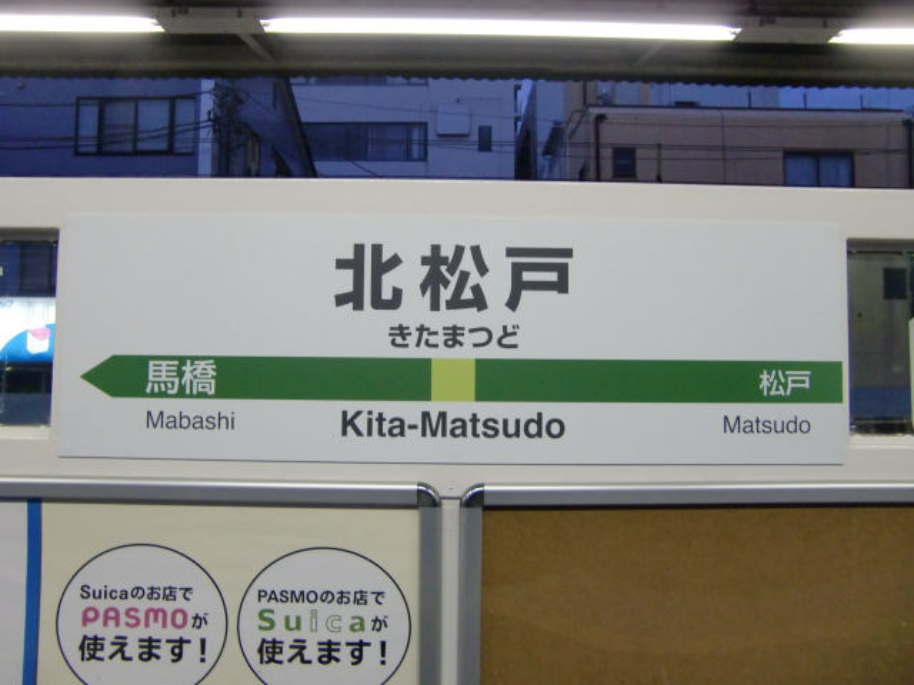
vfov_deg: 49.7
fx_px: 739
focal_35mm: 28
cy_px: 342
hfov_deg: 63.4
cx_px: 457
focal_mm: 4.9
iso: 400
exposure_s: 1/60
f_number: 2.6
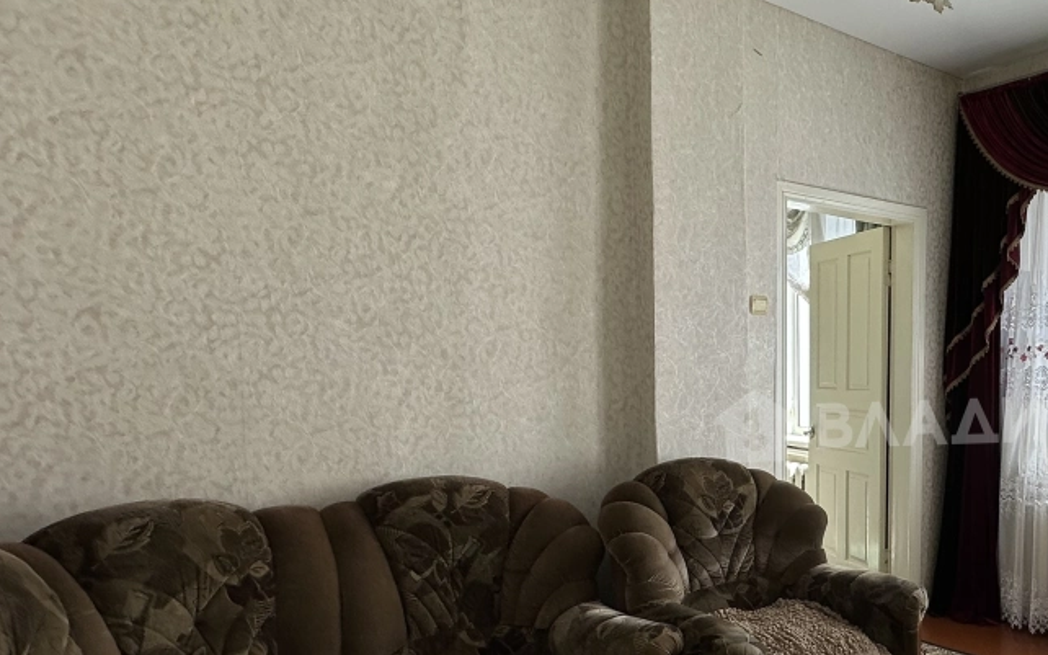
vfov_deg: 42.7
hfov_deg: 57.4
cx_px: 904
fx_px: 828
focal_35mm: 29
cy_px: 419
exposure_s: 1/148
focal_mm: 2.22
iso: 40
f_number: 2.2
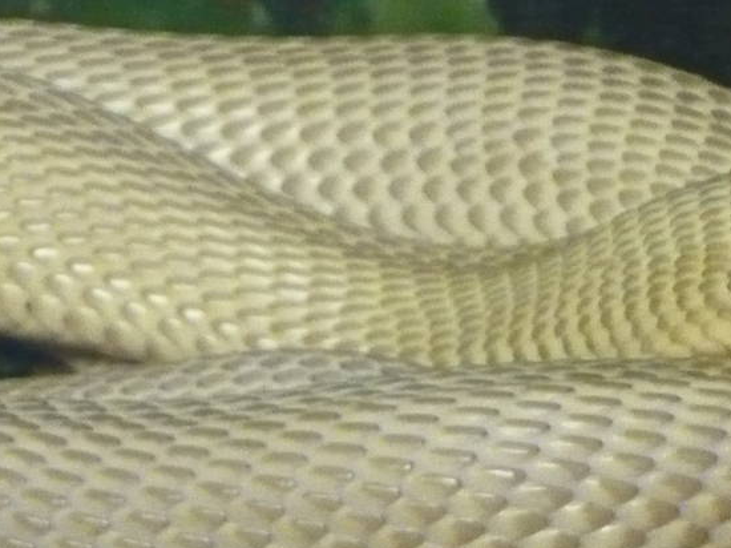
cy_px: 372
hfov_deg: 6.8
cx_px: 187
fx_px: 6142
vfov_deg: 5.1
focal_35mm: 291
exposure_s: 1/15
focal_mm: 16.5
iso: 800
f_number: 5.1
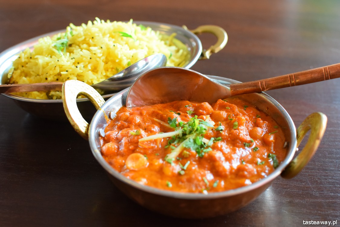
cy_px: 114
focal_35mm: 52
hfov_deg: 37.8
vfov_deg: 25.8
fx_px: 496
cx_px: 170
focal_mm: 35
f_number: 4
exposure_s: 1/125
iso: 1800
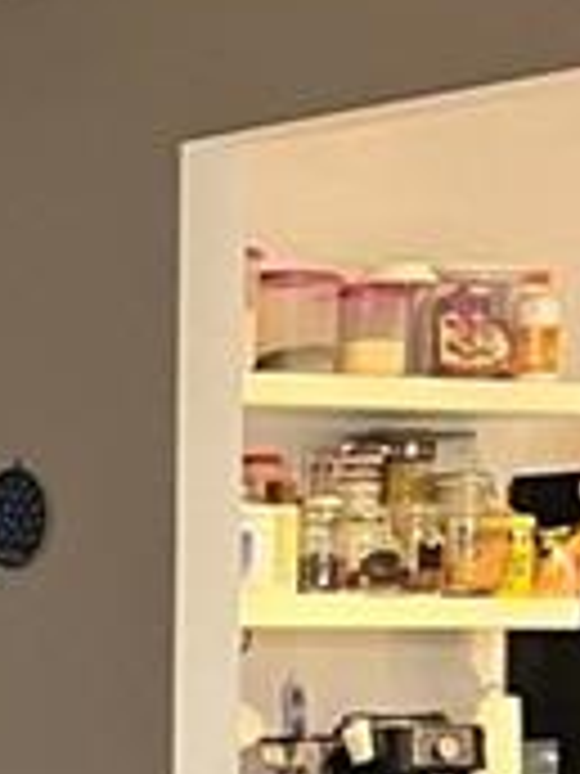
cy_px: 986
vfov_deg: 10.7
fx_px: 4044
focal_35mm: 181
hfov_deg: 7.3
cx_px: -1133
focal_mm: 5.7
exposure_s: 1/60
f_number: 1.5
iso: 400
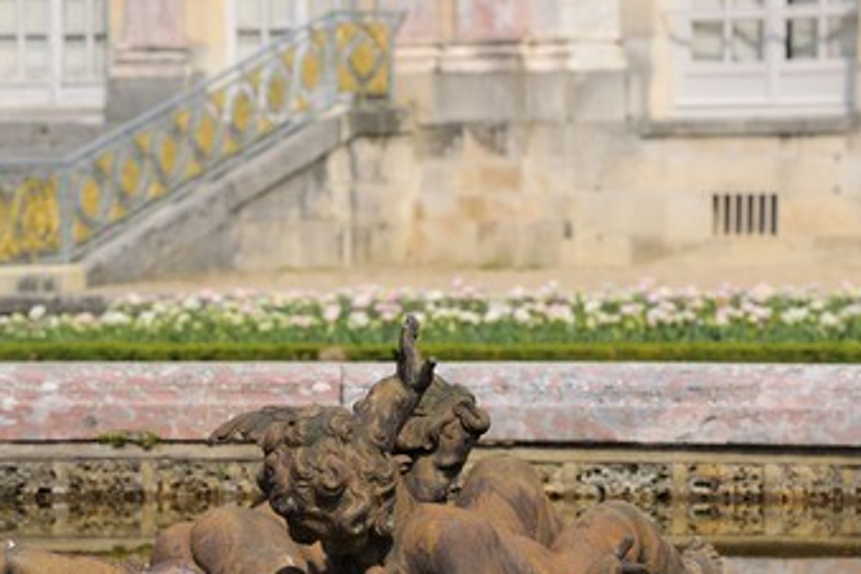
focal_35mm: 192
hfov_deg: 10.7
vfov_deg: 7.2
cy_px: 353
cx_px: 335
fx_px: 4592
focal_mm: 155
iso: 100
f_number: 8
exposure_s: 1/250
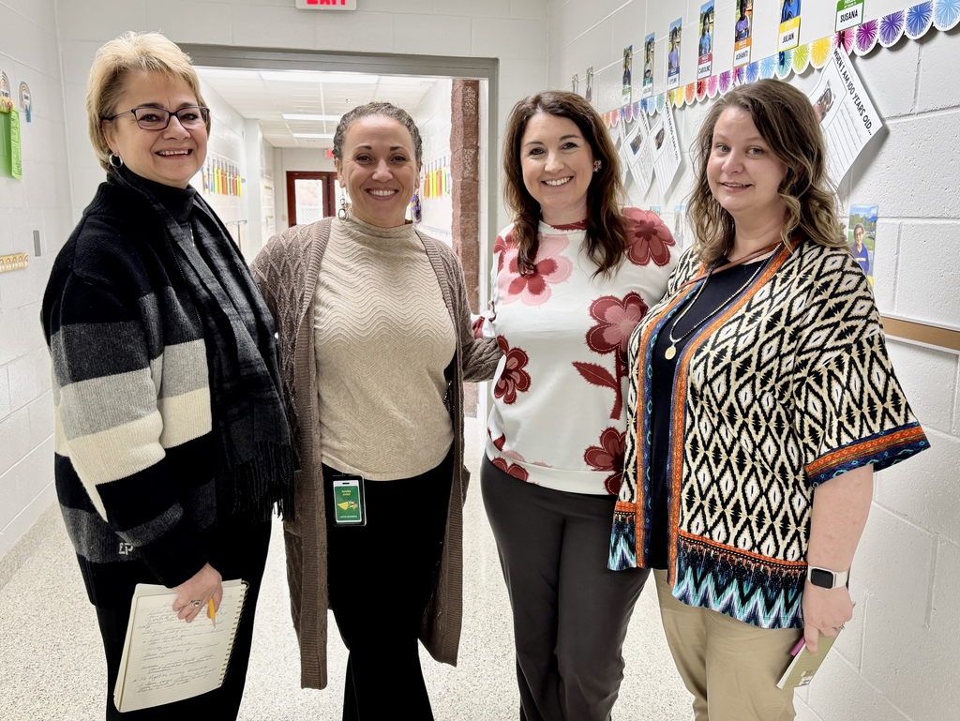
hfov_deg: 67.3
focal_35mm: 26
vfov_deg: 53.1
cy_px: 360
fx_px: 721
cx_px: 480
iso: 100
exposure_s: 1/60
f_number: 1.6
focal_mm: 5.96
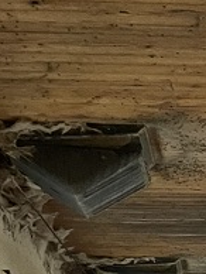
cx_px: 457
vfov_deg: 11.9
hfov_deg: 9.8
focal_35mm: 137
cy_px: 641
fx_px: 1085
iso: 160
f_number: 1.6
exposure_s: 1/50
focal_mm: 4.2
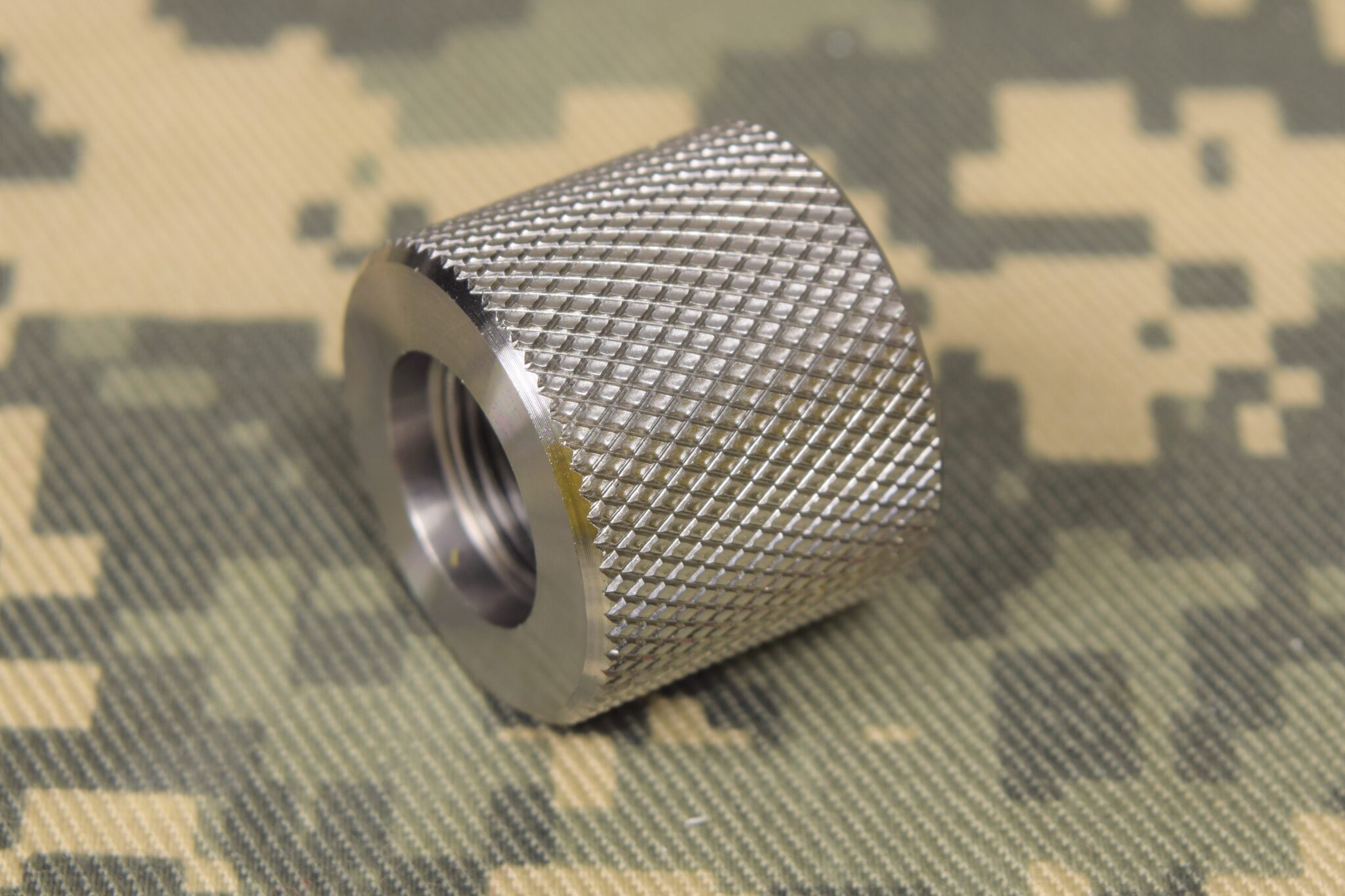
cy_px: 448
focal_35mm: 82
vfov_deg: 16.6
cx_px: 672
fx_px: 3082
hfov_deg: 24.6
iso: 100
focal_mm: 55
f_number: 10
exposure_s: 1.3
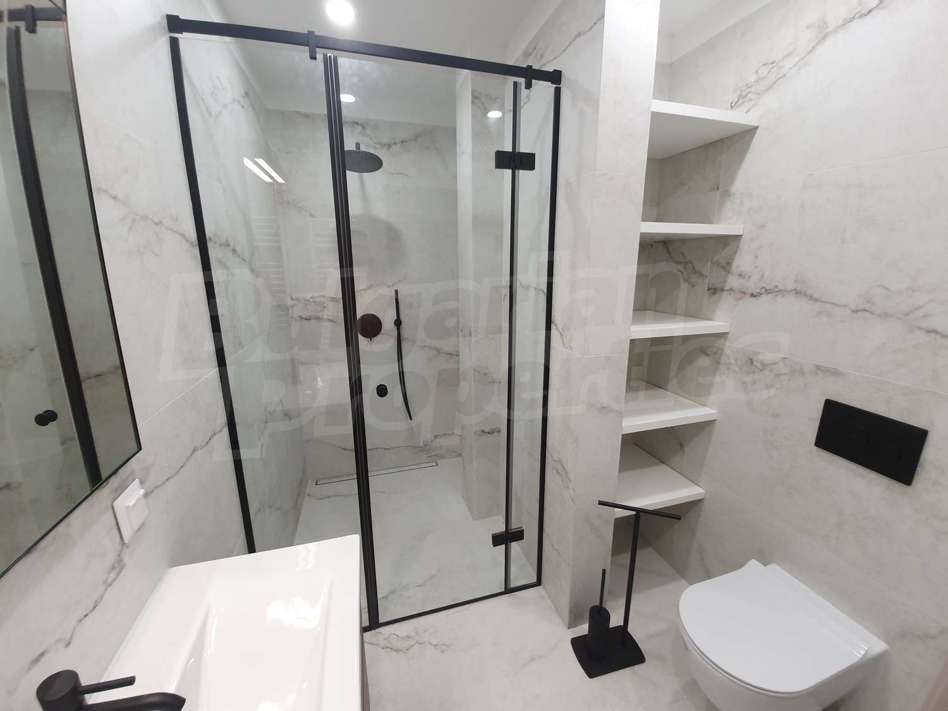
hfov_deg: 106.2
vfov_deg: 89.9
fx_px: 356
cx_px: 474
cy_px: 356
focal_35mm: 13
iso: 125
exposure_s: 1/50
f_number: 2.2
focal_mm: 1.8
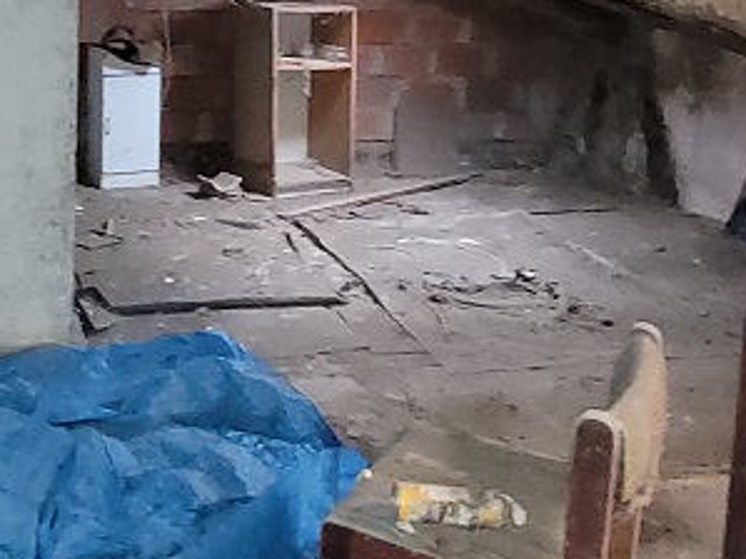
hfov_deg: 39.6
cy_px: 87
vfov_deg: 29.9
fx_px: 1012
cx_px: 205
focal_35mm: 47
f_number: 2.2
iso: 640
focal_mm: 1.74
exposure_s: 1/14
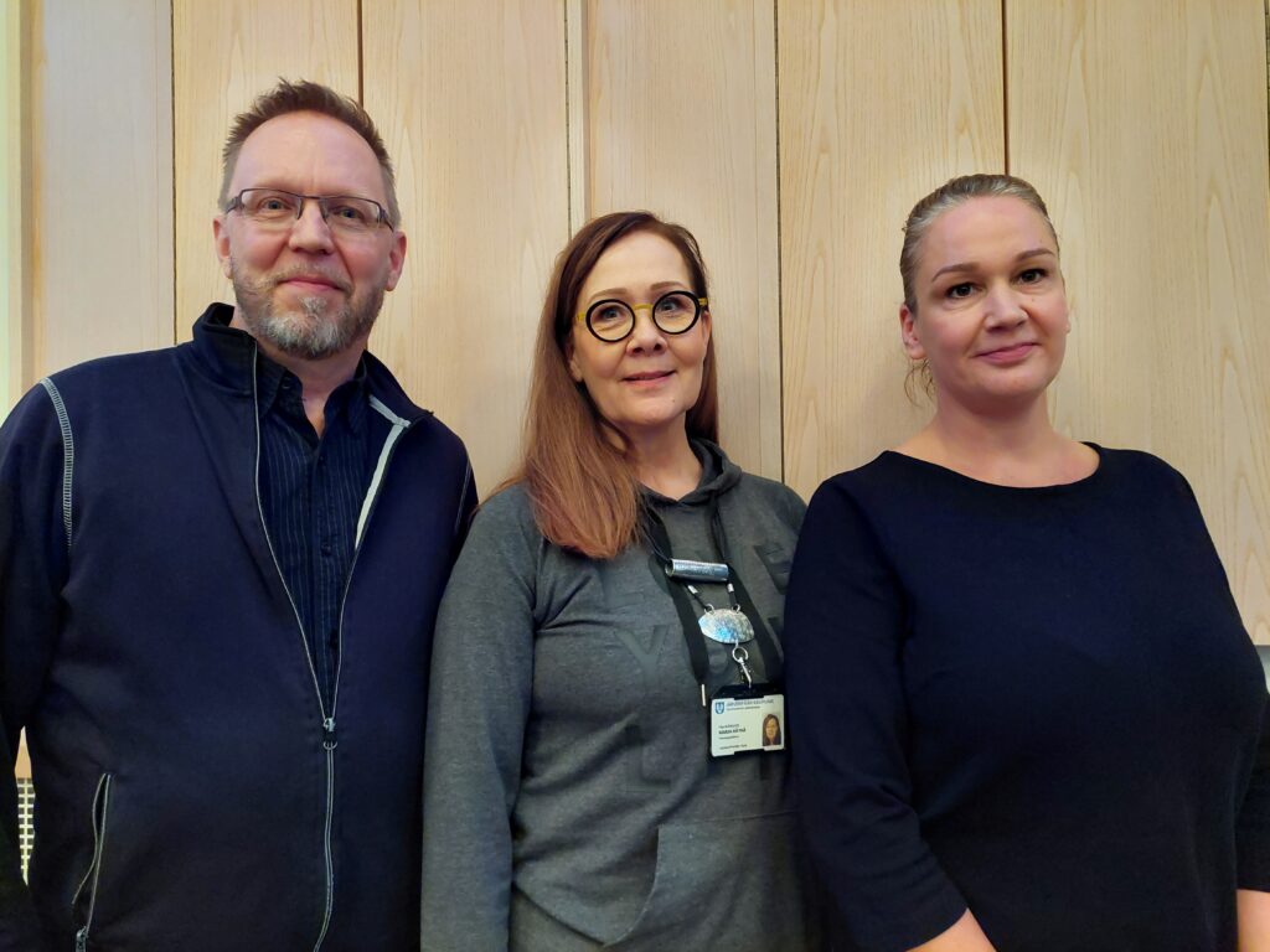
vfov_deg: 56.8
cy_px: 476
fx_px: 881
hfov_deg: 71.6
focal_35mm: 24
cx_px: 635
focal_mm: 5.23
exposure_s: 1/25
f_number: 1.8
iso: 500
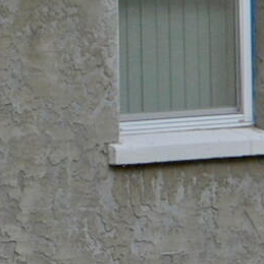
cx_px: -247
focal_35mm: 354
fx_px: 3054
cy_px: -18
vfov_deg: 4.9
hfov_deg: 4.9
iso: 160
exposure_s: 1/250
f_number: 8
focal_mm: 24
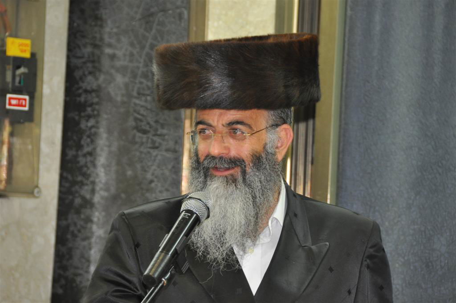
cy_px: 152
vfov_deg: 4.6
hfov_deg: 6.9
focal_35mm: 300
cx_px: 228
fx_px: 3795
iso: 800
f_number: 5.6
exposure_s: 1/60
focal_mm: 200
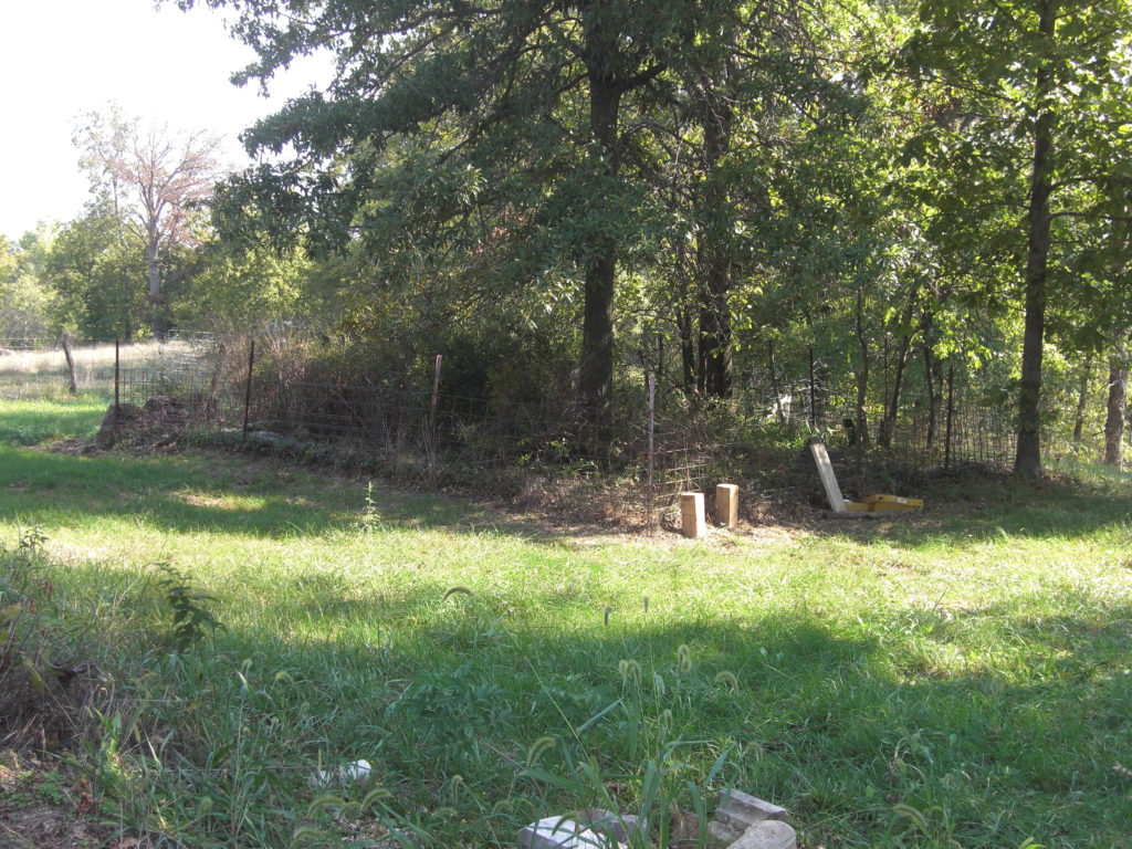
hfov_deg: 41.2
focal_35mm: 46
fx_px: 1504
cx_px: 566
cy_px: 424
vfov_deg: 31.5
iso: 50
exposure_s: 1/100
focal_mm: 8.2
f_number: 3.3
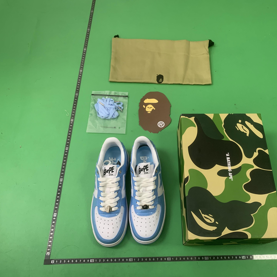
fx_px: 281
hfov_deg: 52.2
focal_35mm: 31
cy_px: 140
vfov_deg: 52.5
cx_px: 166
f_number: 1.8
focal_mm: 4.25
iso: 160
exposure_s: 1/60
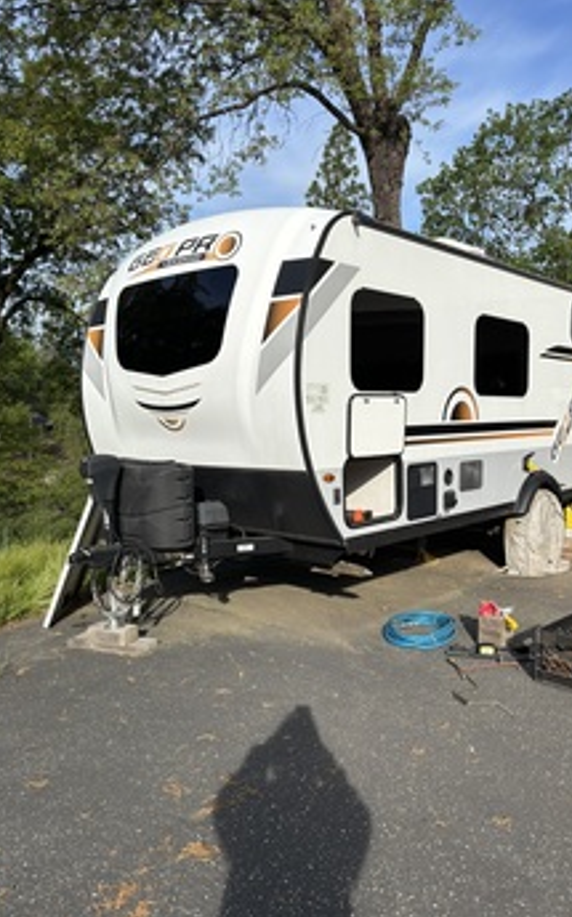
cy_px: 462
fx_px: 700
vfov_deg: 66.5
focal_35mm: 28
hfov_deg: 44.4
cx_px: 275
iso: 50
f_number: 1.6
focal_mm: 5.96
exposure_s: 1/3205
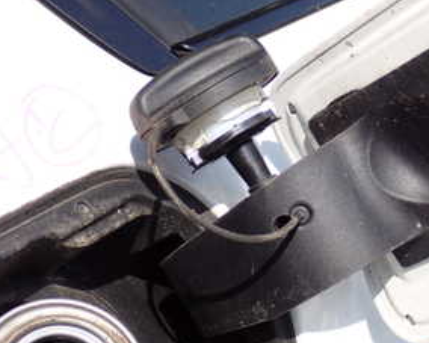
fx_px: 1231
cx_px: 390
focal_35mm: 97
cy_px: 168
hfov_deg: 19.4
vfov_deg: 15.9
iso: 100
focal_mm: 8.4
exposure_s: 1/640
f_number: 3.1
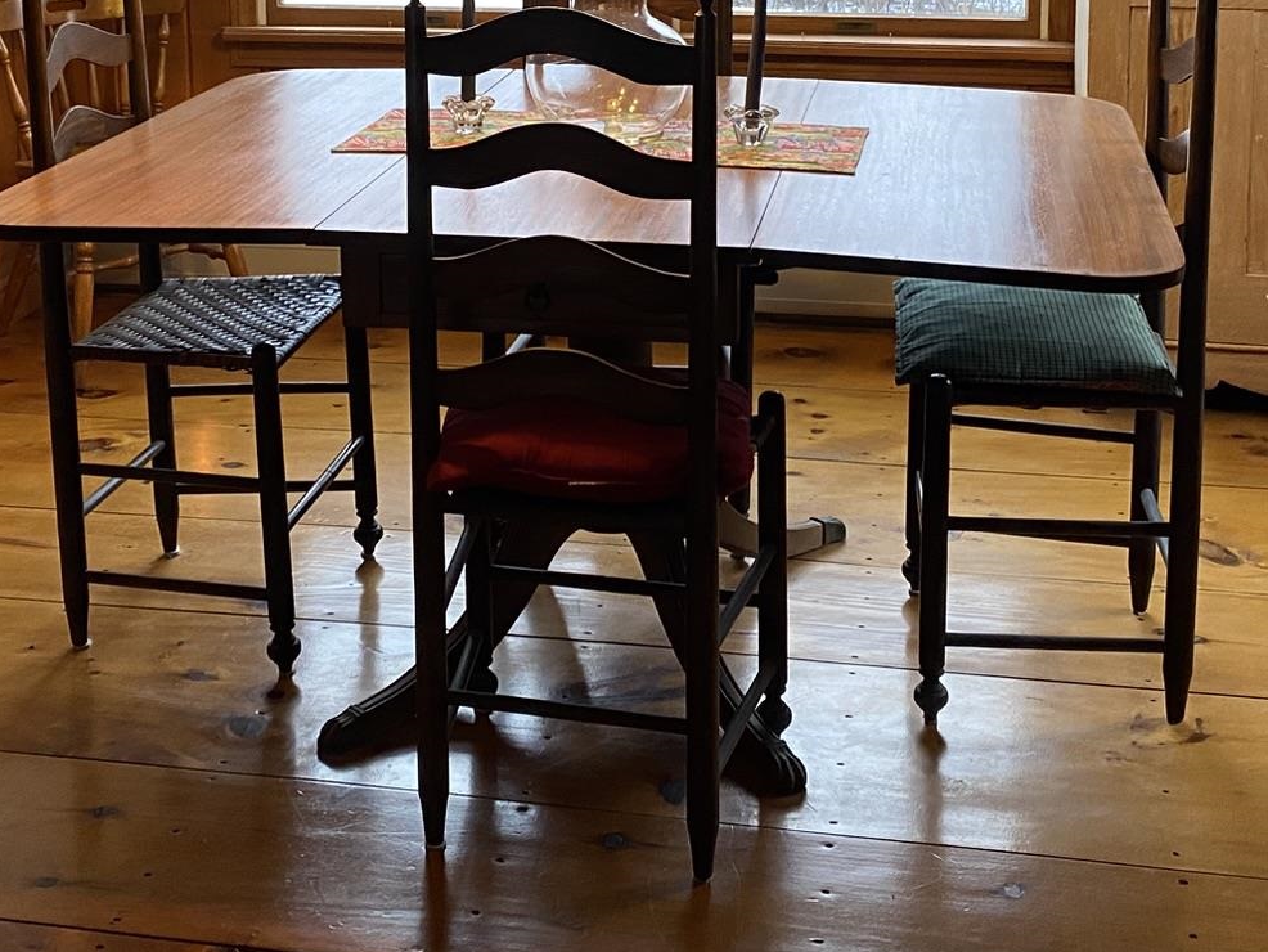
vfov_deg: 25.9
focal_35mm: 54
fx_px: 1979
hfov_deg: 35.5
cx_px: 571
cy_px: 39
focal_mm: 4.25
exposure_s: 1/60
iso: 160
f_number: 1.8
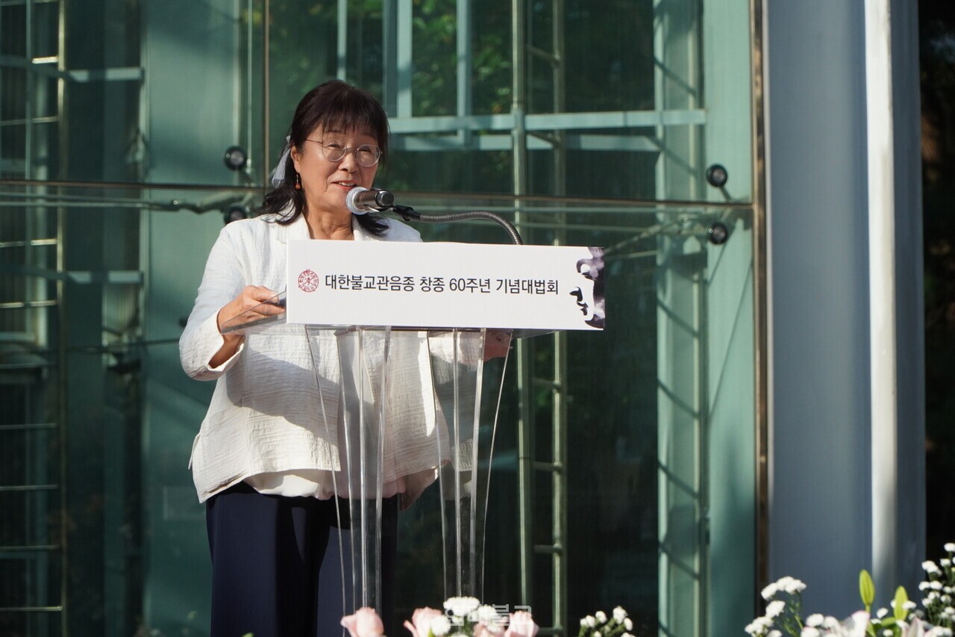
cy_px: 318
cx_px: 478
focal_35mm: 158
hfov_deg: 13.0
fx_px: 4177
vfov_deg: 8.7
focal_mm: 105
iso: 800
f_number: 5.6
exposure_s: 1/3200
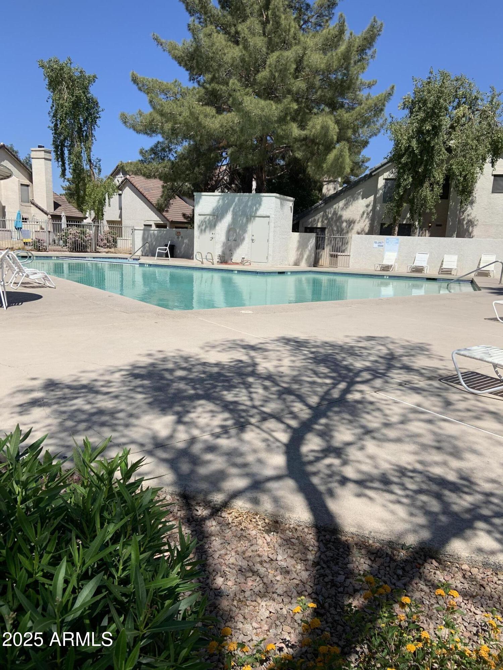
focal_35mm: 26
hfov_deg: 53.1
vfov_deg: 67.3
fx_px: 504
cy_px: 335
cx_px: 252
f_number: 1.8
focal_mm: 4.25
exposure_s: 1/3086
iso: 25
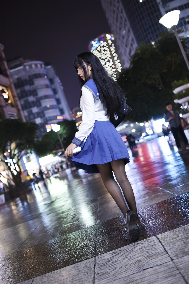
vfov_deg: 54.4
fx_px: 275
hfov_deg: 37.9
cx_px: 94
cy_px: 142
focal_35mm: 35
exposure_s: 1/25
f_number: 2
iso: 400
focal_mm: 35
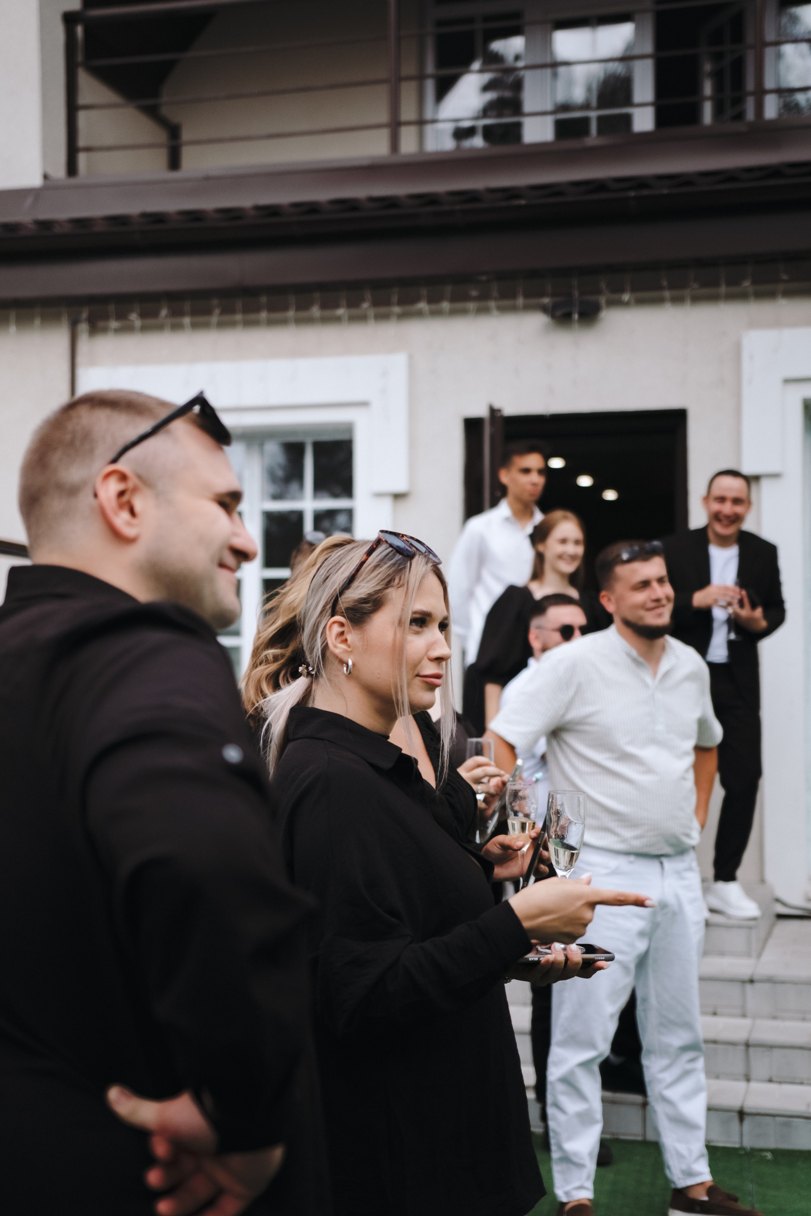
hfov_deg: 25.5
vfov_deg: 37.5
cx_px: 406
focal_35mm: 53
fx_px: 1791
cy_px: 608
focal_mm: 35
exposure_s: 1/4000
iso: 640
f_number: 1.8
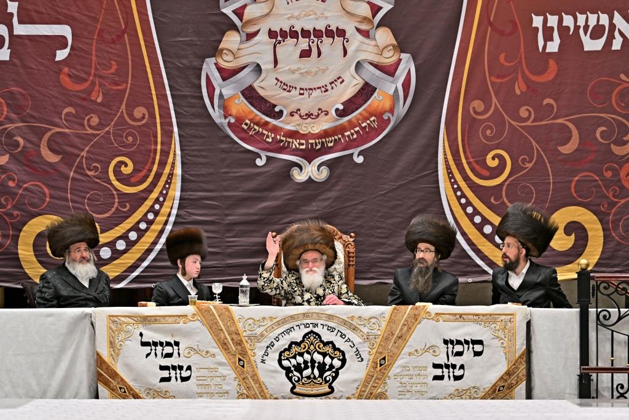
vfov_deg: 10.2
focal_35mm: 135
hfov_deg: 15.2
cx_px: 314
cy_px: 210
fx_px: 2359
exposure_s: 1/320
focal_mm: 135
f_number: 2.8
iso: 200
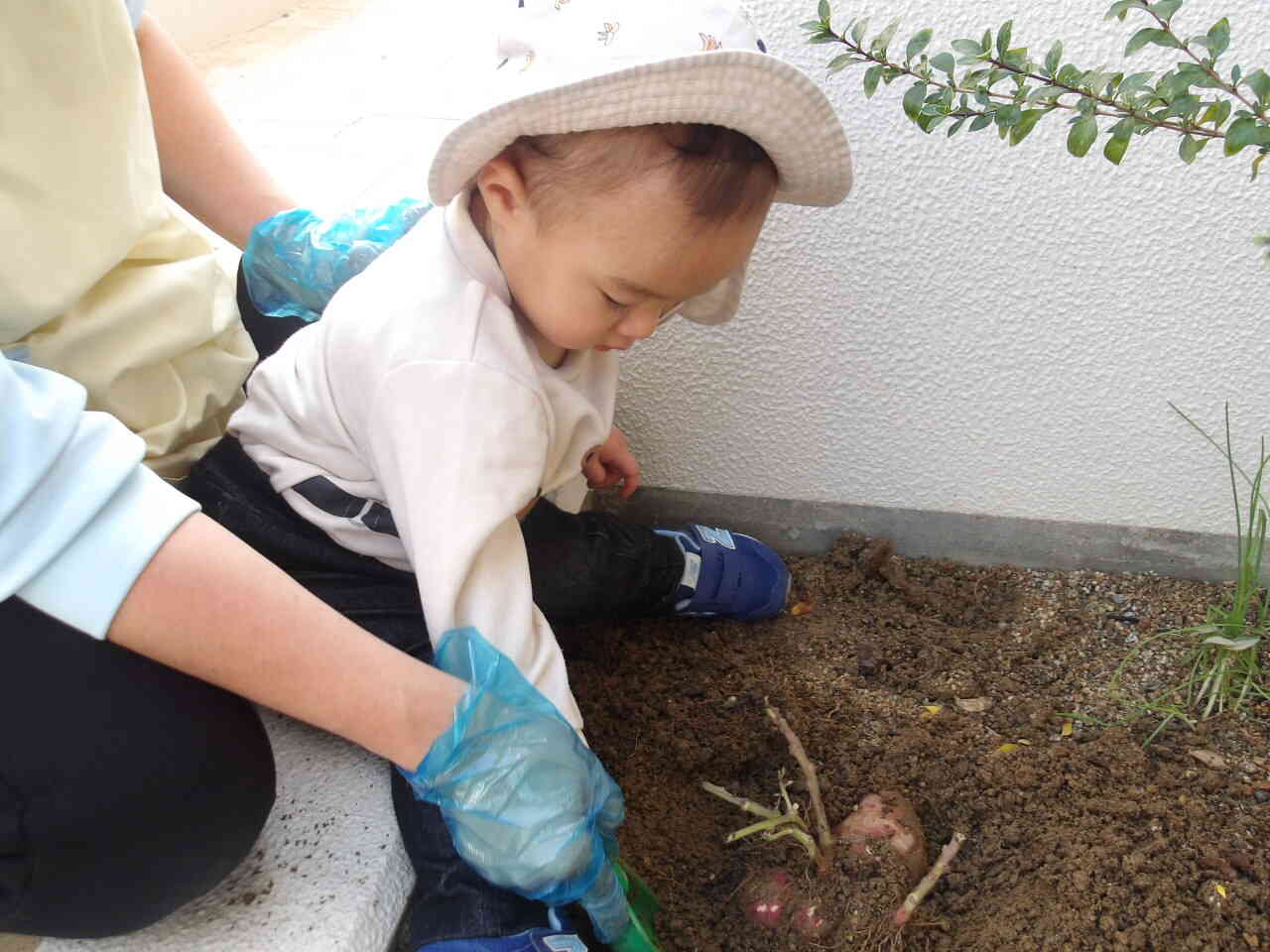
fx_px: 1247
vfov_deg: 41.8
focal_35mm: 34
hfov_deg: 54.0
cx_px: 635
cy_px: 476
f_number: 3.3
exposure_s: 1/74
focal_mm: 6.1
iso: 100
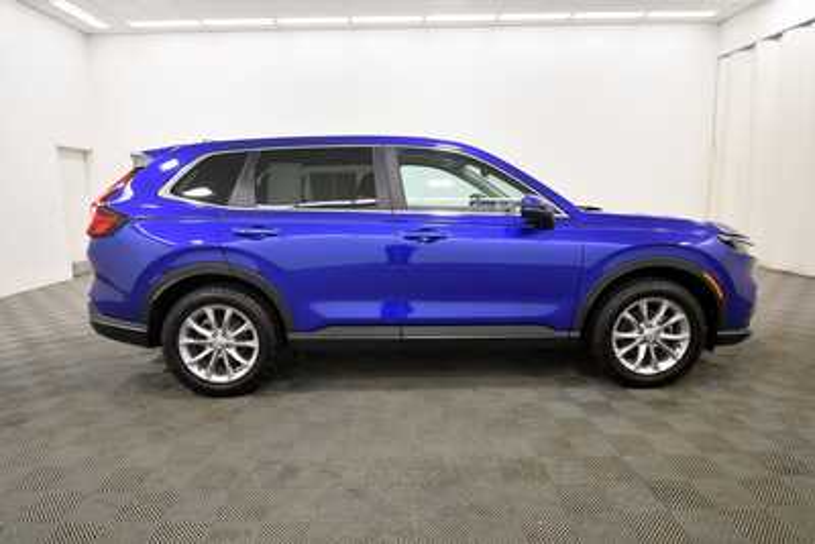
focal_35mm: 21
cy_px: 272
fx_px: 476
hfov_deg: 81.2
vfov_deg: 59.5
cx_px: 408
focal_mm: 14
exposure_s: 1/125
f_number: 5
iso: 900
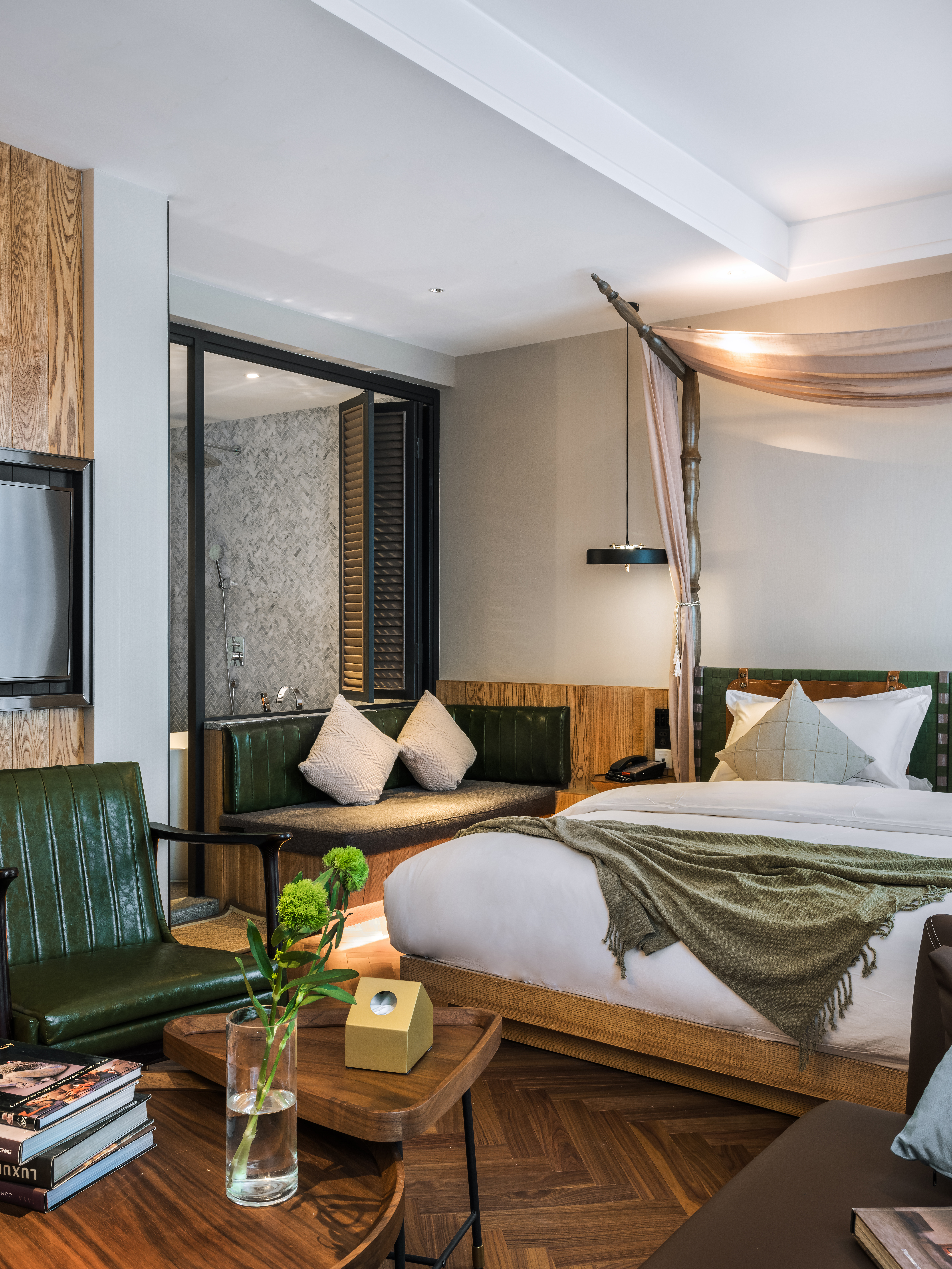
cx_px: 476
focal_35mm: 32
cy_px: 634
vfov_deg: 56.8
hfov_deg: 44.2
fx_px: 1173
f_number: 18
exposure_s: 5
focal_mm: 40.3
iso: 320
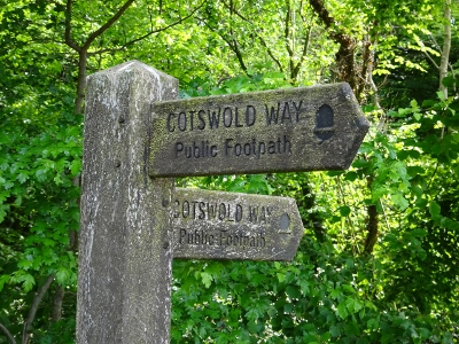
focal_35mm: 73
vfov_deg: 20.2
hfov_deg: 26.7
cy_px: 172
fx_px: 968
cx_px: 230
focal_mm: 12.42
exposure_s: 1/80
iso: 200
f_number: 5
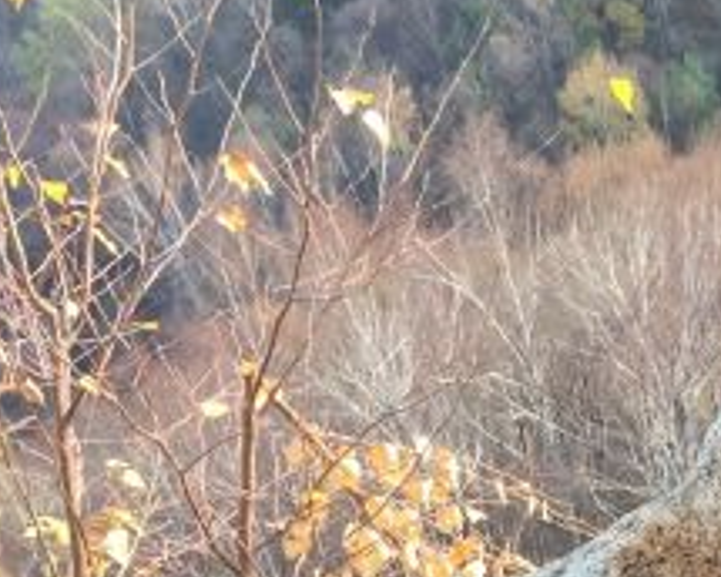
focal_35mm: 92
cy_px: 683
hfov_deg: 18.8
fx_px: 1963
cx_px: 1013
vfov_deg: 16.1
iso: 32
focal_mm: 4.15
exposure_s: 1/243
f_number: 2.2
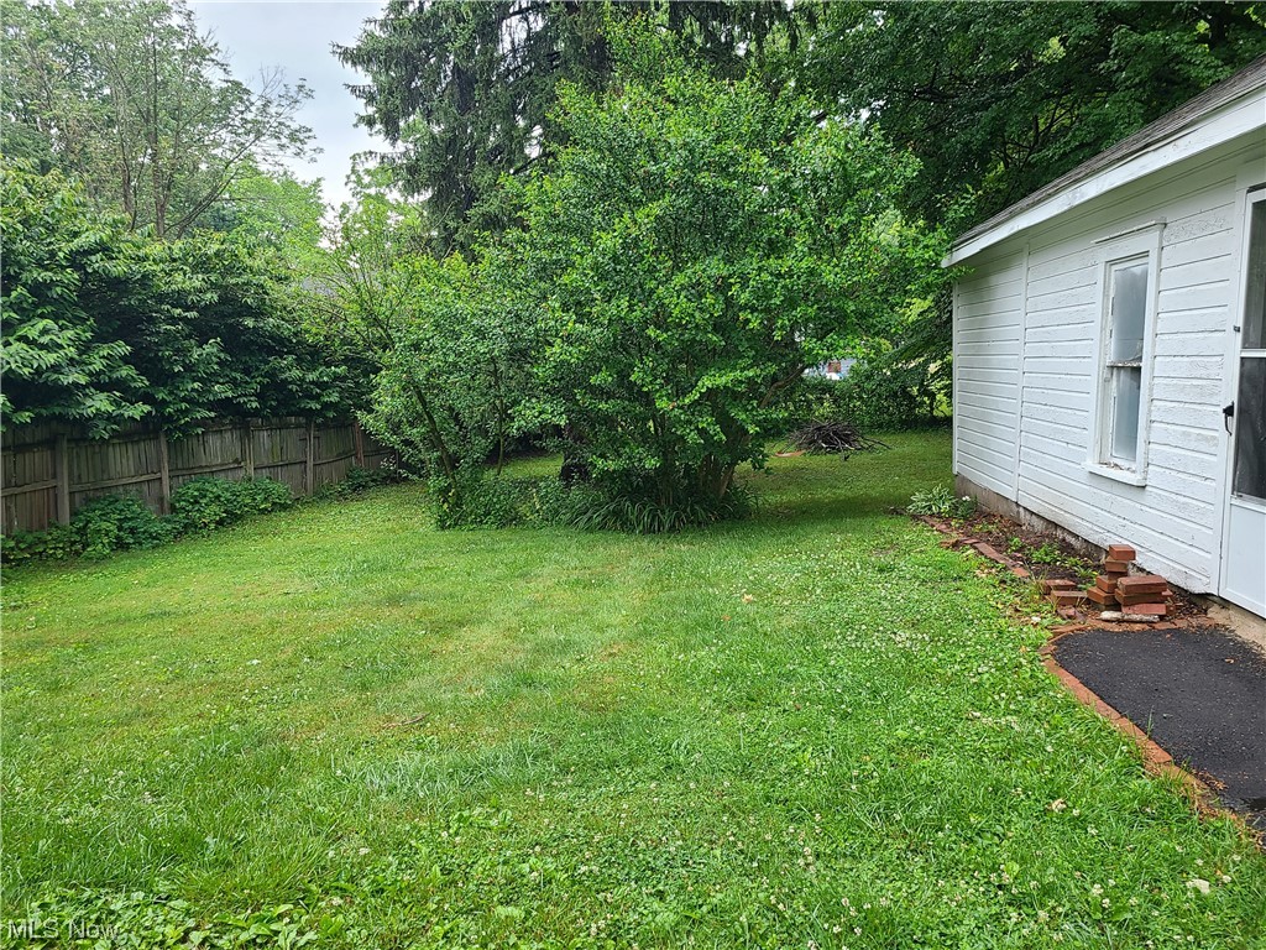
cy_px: 475
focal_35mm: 26
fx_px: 951
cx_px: 633
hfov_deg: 67.3
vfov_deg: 53.1
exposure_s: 1/60
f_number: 1.8
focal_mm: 5.4
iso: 64
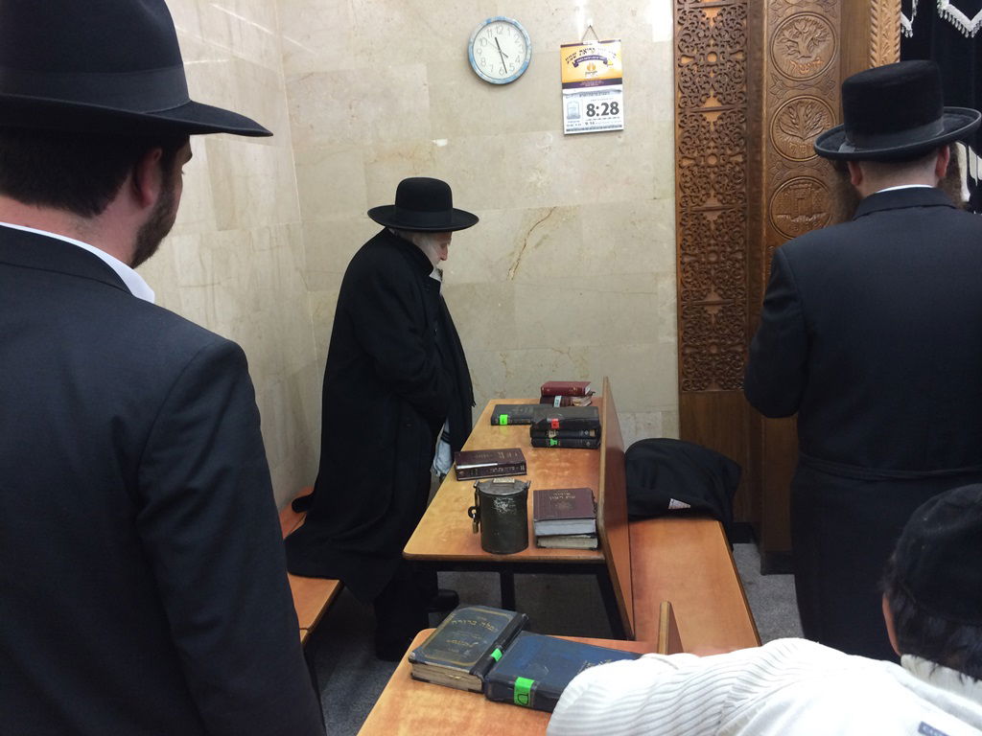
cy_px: 368
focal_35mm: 30
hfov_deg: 60.0
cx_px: 491
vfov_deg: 46.8
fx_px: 851
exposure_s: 1/30
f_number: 2.2
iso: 100
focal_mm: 4.12
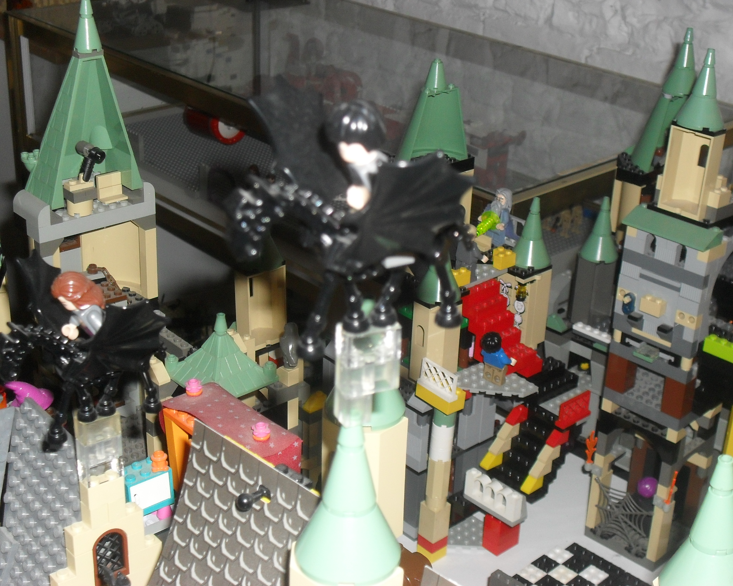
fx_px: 1172
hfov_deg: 34.7
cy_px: 277
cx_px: 413
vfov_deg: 28.1
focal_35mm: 54
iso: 200
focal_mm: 8.7
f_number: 3.9
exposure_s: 1/45
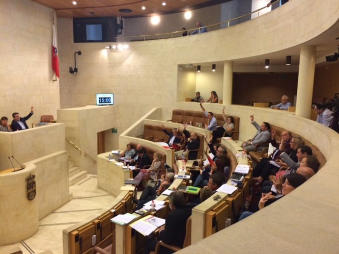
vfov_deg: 48.3
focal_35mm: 29
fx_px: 284
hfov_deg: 61.6
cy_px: 127
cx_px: 170
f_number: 2.2
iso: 160
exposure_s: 1/33
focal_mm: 4.15
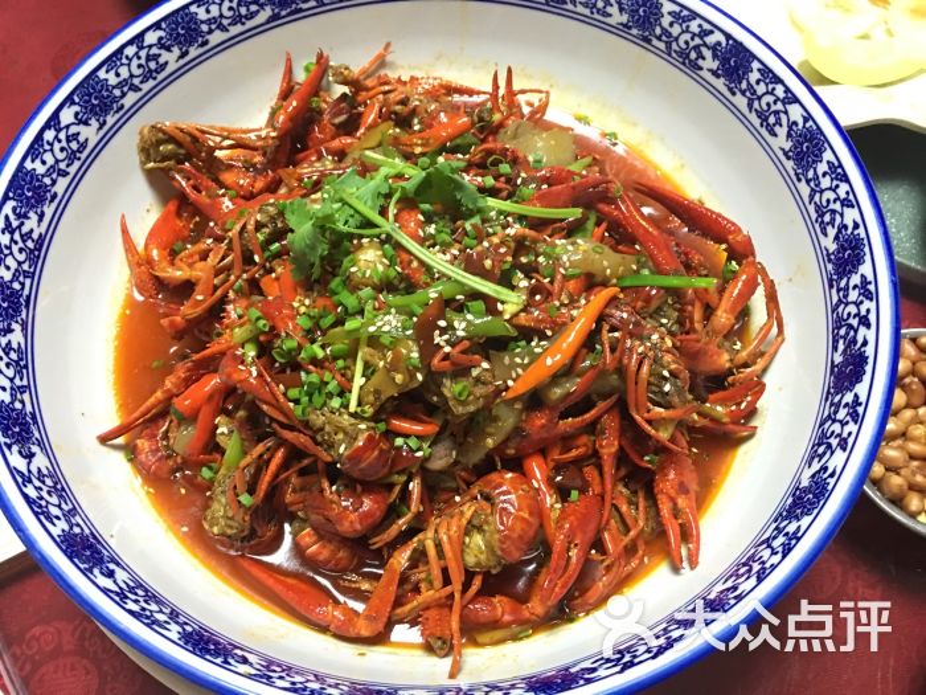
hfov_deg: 61.7
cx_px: 463
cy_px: 348
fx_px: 776
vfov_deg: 48.2
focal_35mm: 29
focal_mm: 4.15
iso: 100
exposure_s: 1/8
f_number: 2.2
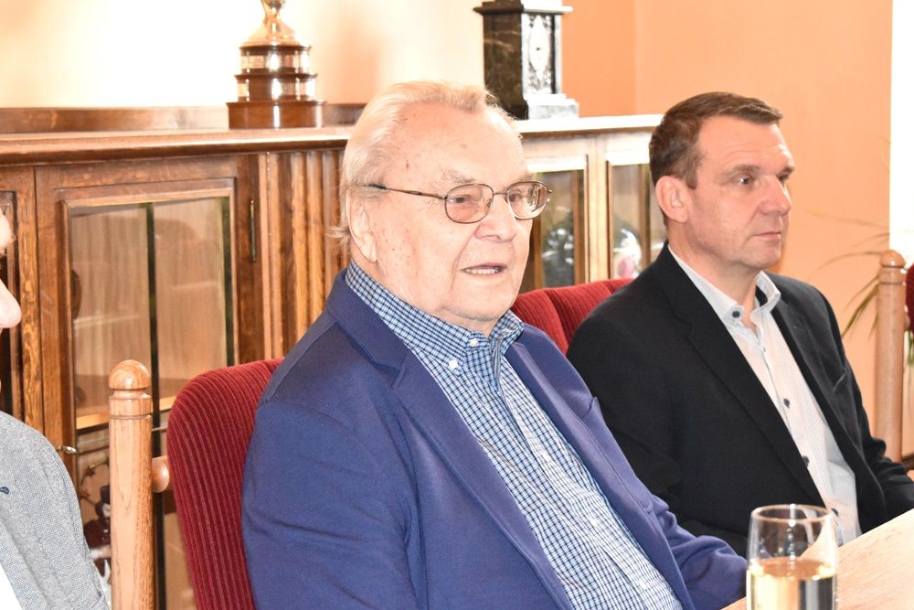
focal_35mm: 85
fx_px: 2146
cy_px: 304
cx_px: 454
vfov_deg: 16.2
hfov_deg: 24.0
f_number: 7.1
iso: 6400
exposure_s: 1/100
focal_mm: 55
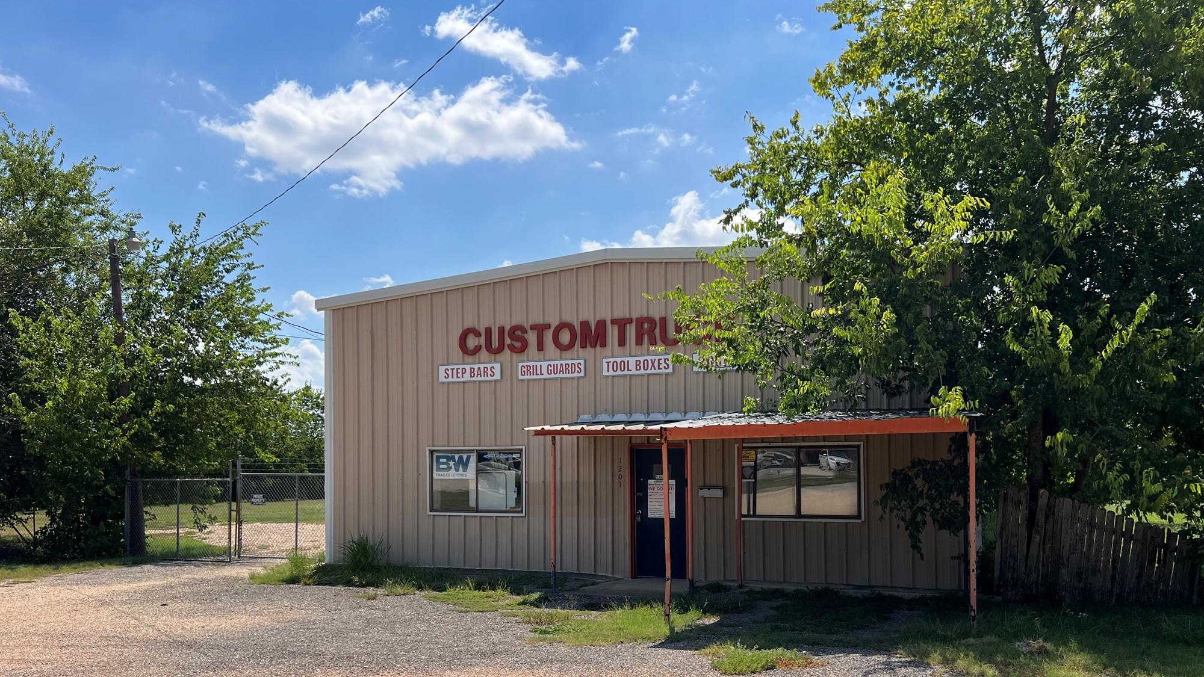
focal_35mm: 29
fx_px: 926
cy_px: 458
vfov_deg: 39.6
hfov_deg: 66.1
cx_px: 606
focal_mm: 5.7
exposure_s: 1/5076
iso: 50
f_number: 1.5
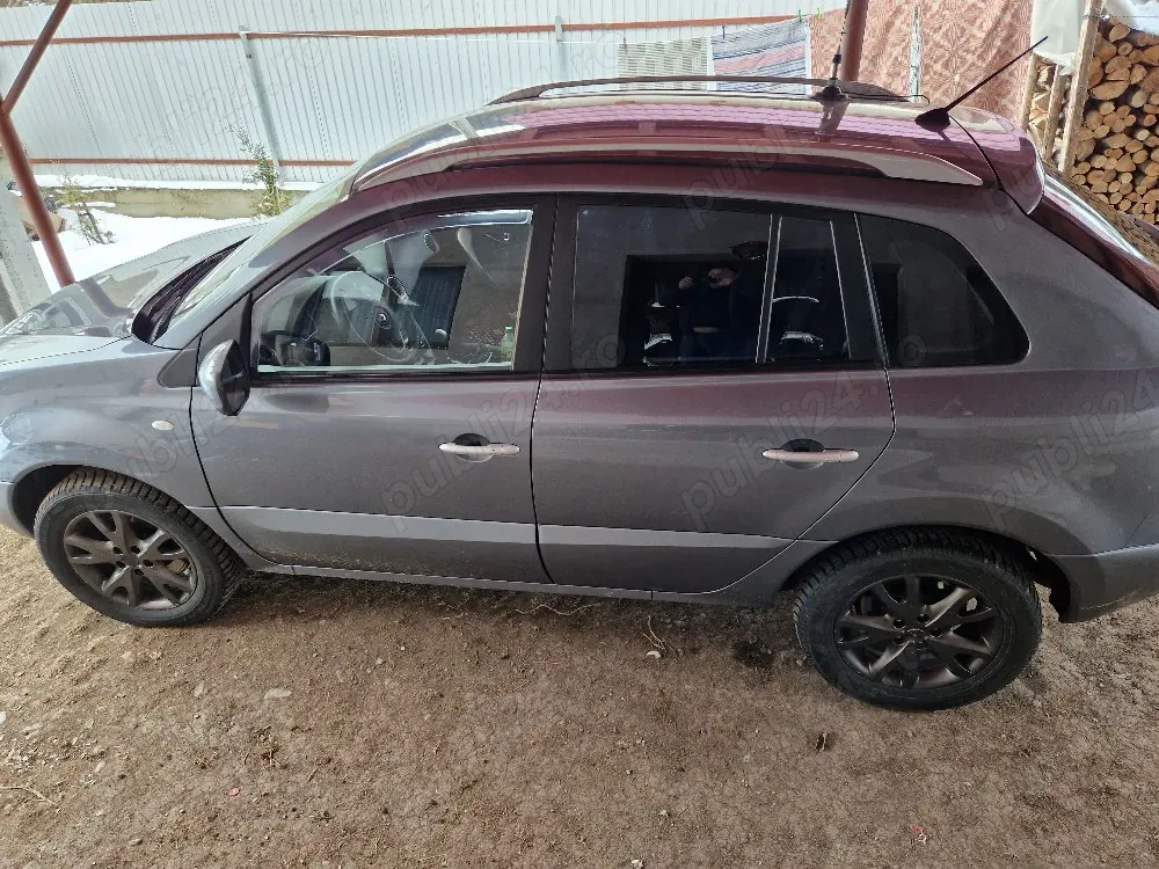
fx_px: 770
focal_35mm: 23
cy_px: 434
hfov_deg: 73.9
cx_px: 580
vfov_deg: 58.9
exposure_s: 1/182
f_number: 1.8
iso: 200
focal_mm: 5.4
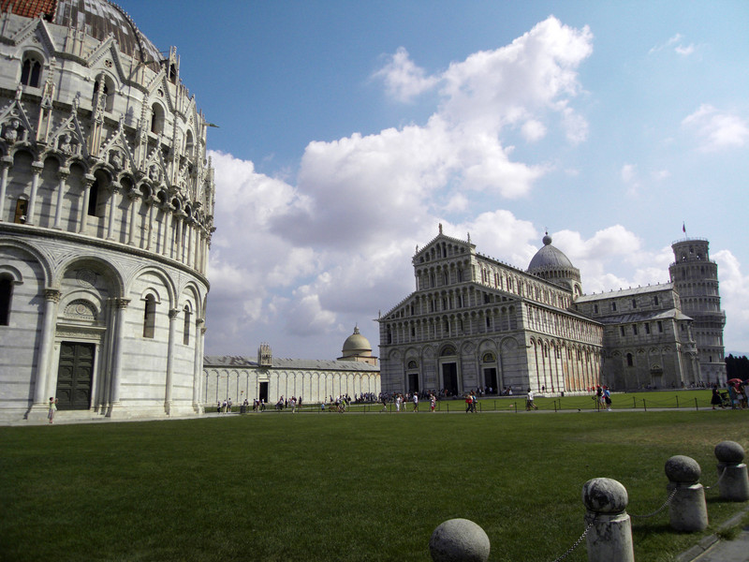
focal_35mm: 24
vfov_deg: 56.8
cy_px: 281
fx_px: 519
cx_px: 374
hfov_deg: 71.6
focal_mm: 4.3
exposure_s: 1/500
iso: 80
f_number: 7.3
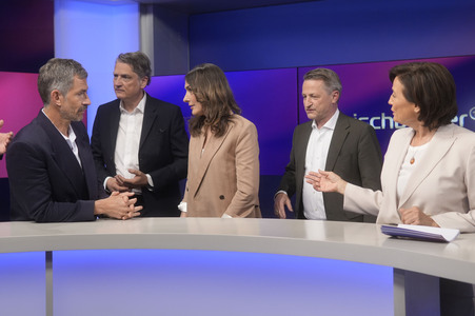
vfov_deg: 29.8
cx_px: 238
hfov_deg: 43.6
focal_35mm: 45
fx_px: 593
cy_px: 158
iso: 640
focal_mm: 30
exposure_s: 1/250
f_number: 2.2
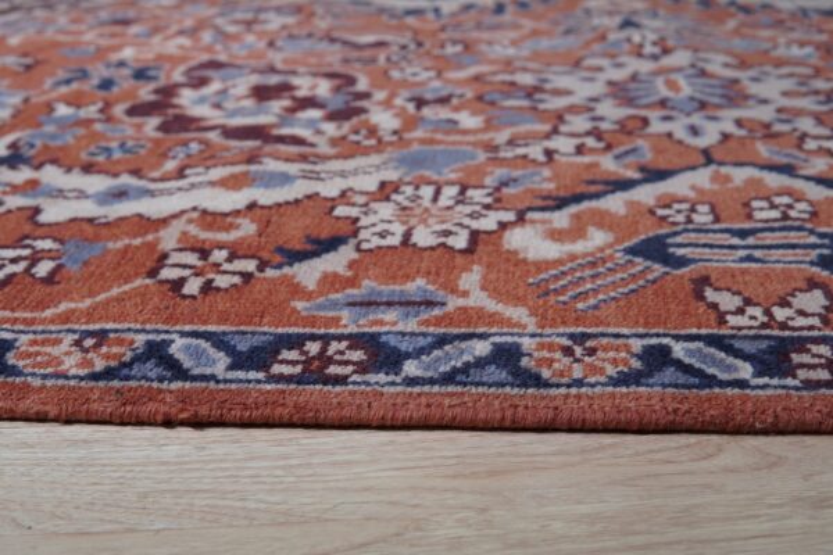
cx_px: 416
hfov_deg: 43.6
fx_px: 1041
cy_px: 278
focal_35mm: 45
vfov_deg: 29.9
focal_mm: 30
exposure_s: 1/125
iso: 320
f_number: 5
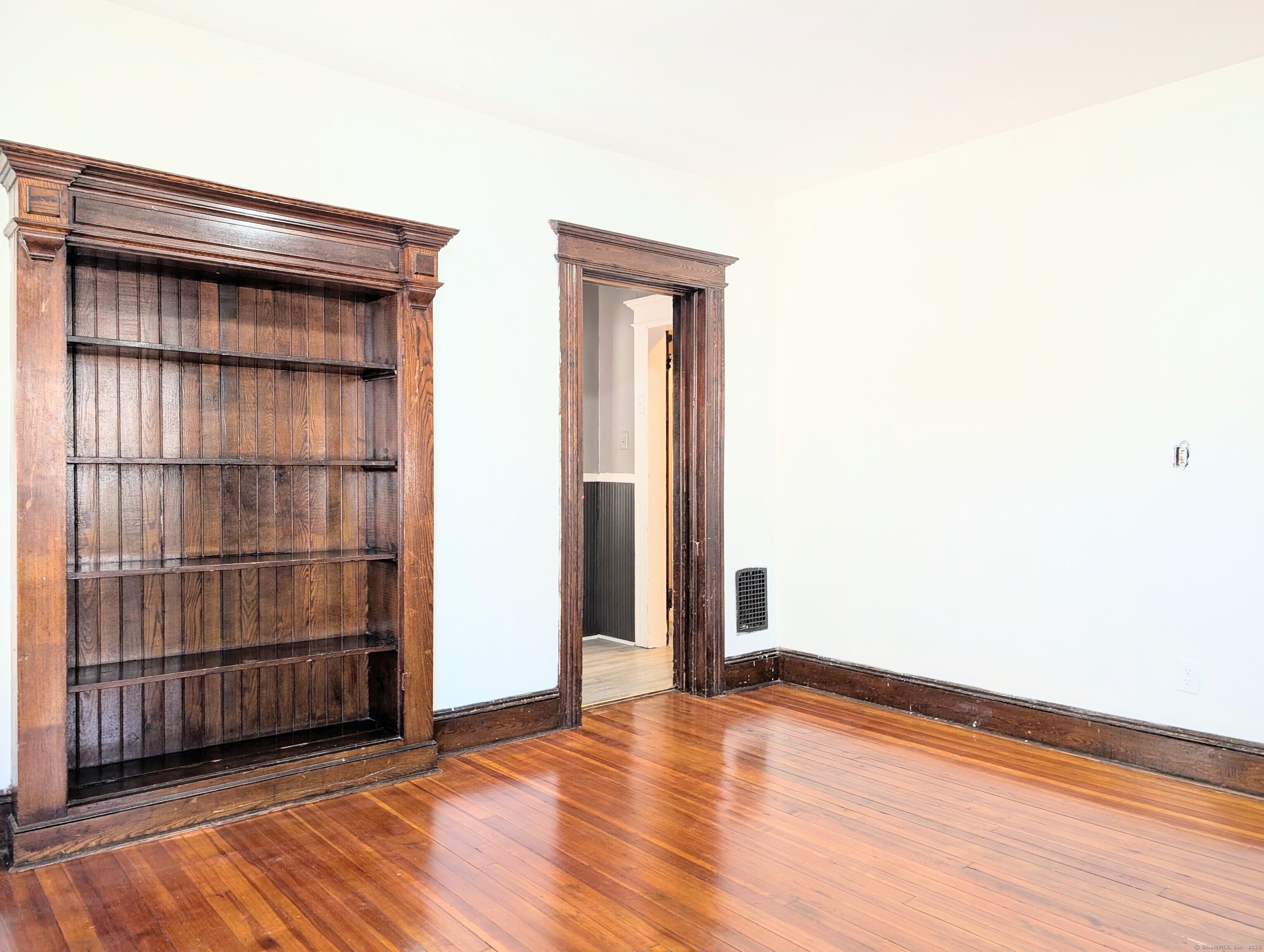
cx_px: 632
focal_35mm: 24
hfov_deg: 71.5
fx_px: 878
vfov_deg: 56.9
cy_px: 476
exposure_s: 1/30
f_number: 1.68
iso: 127
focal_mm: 6.9
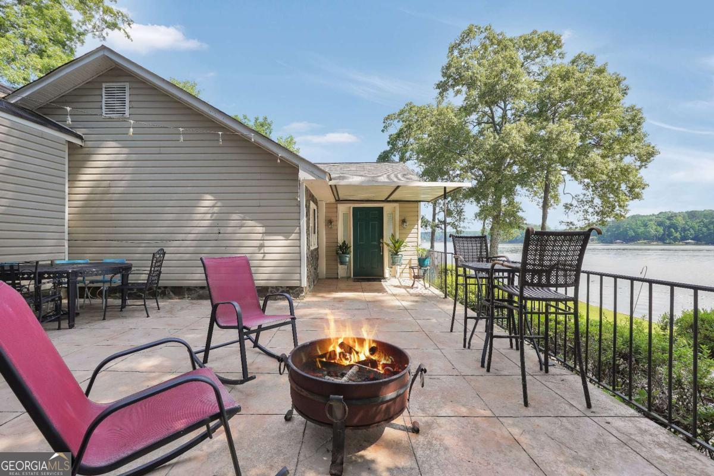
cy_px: 238
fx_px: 297
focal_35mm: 15
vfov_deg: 77.3
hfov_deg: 100.4
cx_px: 357
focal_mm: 10
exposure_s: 1/160
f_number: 6.3
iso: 100
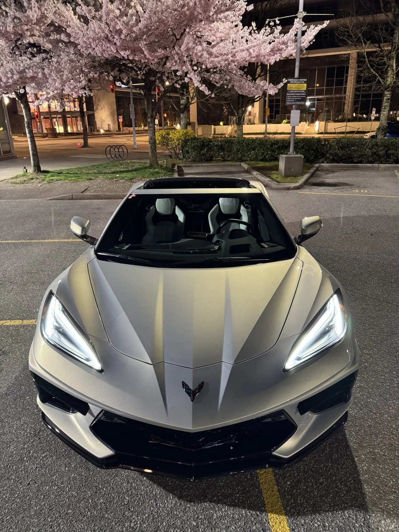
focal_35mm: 24
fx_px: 369
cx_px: 200
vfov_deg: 71.6
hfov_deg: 56.8
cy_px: 266
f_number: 1.78
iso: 800
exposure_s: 1/40
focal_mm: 6.76
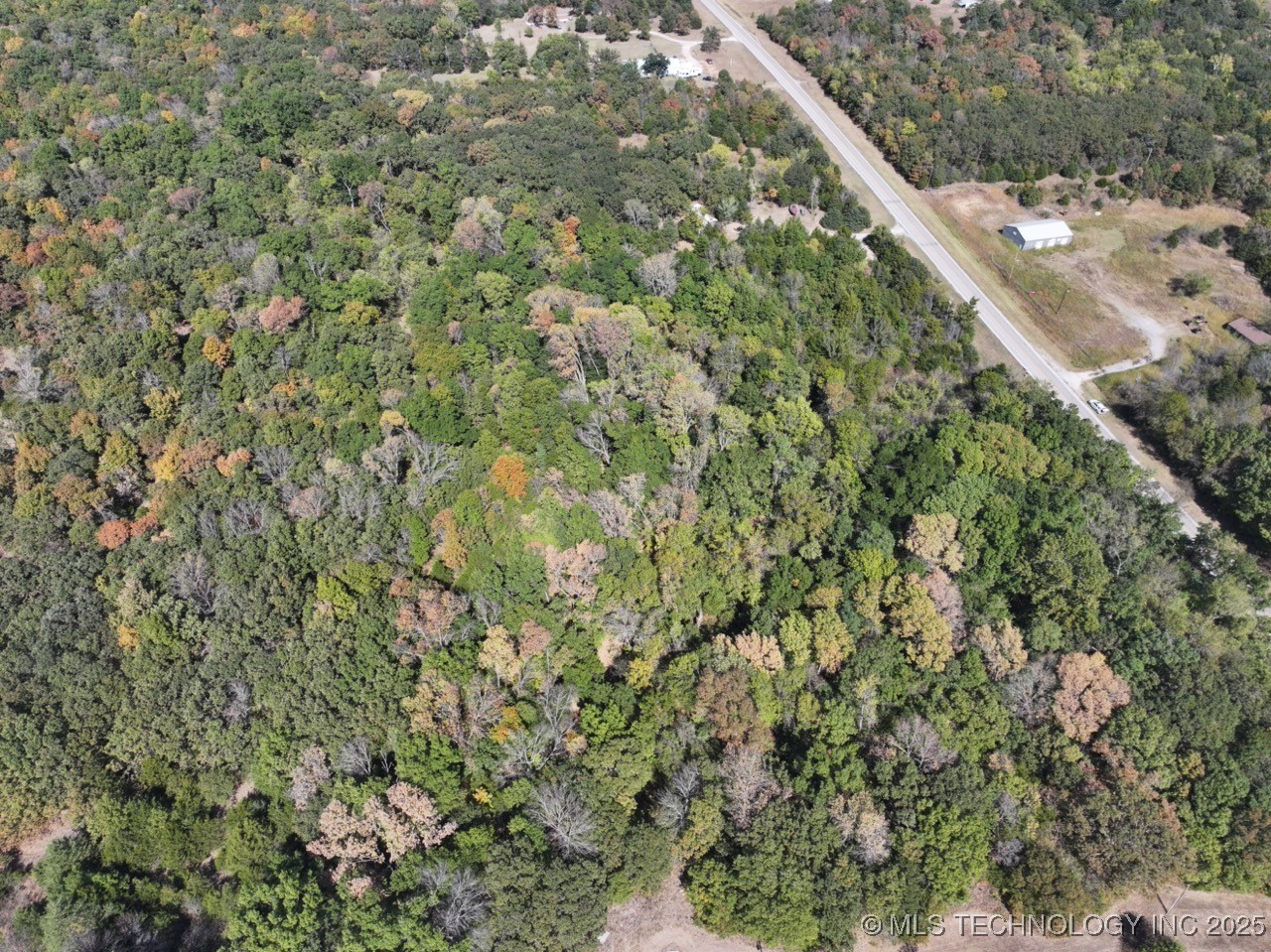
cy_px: 476
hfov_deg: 71.6
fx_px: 881
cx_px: 636
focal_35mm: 24
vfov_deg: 56.8
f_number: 2.8
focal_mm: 12.29
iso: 100
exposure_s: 1/1600
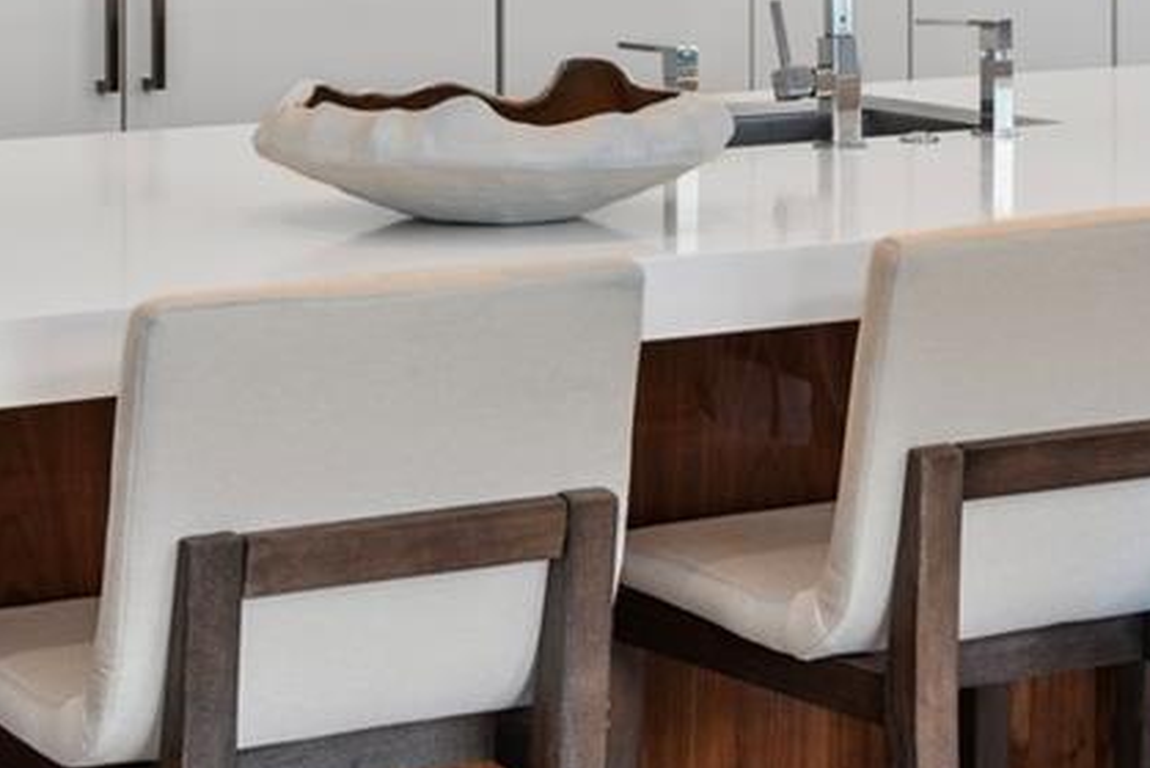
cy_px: -241
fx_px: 4282
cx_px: 699
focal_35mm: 134
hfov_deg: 15.3
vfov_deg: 10.0
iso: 100
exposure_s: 1/10
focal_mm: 35
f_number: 8
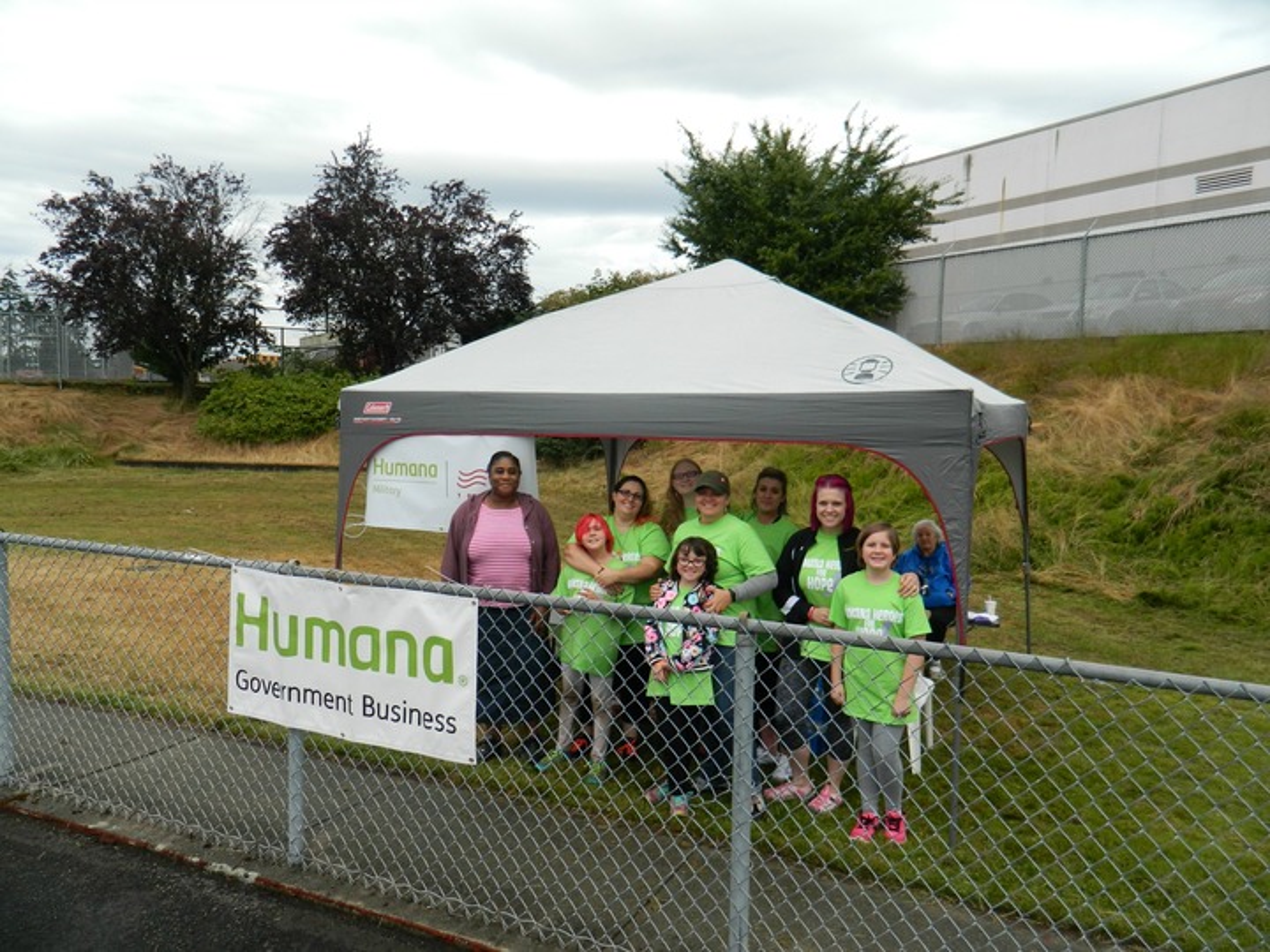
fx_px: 917
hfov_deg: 69.4
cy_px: 476
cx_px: 635
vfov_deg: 54.9
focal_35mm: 25
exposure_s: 1/320
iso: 80
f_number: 3.1
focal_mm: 4.5
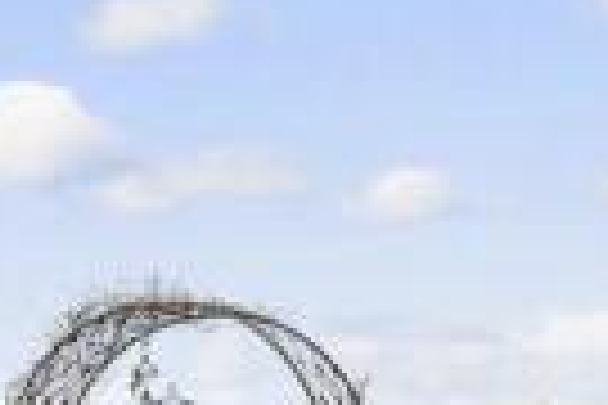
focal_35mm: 121
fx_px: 2043
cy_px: 668
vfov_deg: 10.8
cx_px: 448
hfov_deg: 16.8
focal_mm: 17
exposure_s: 1/125
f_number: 8
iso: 160
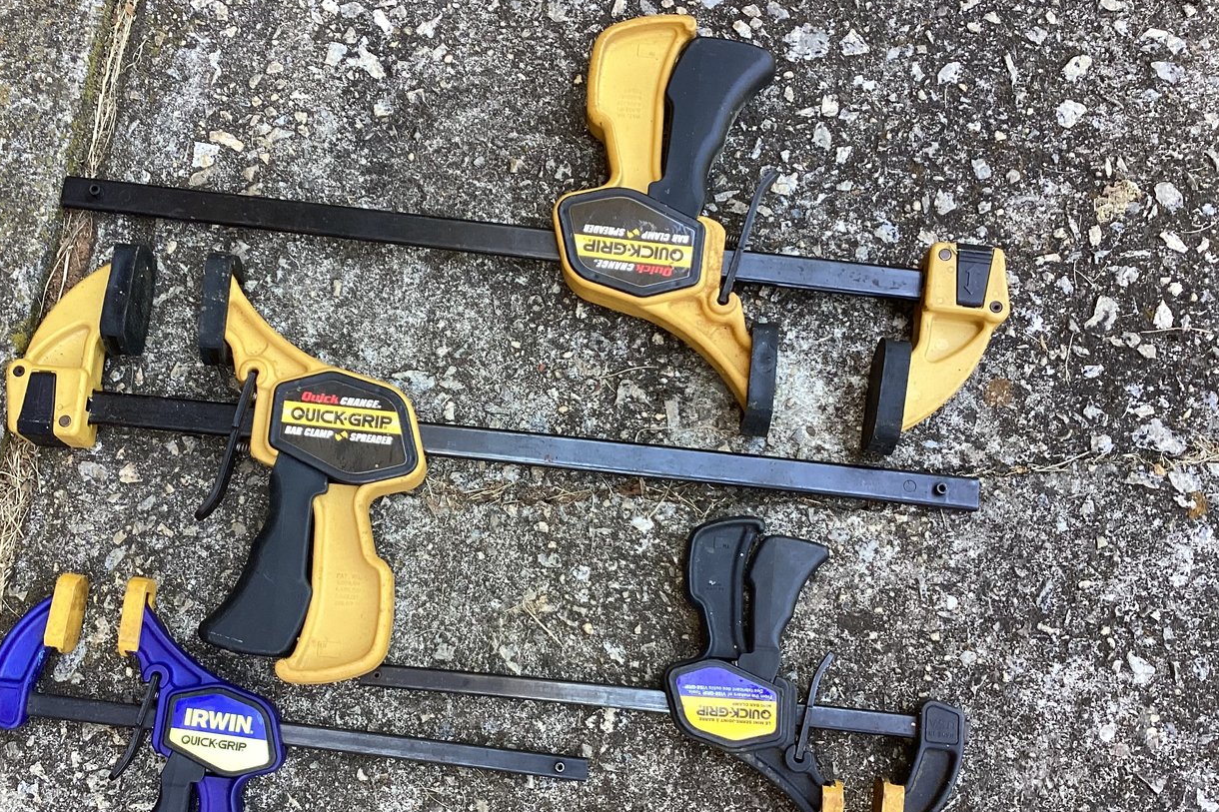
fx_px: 1354
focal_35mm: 40
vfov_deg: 33.3
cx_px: 508
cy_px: 482
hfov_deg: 48.3
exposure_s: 1/120
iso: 80
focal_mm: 3.3
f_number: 2.4
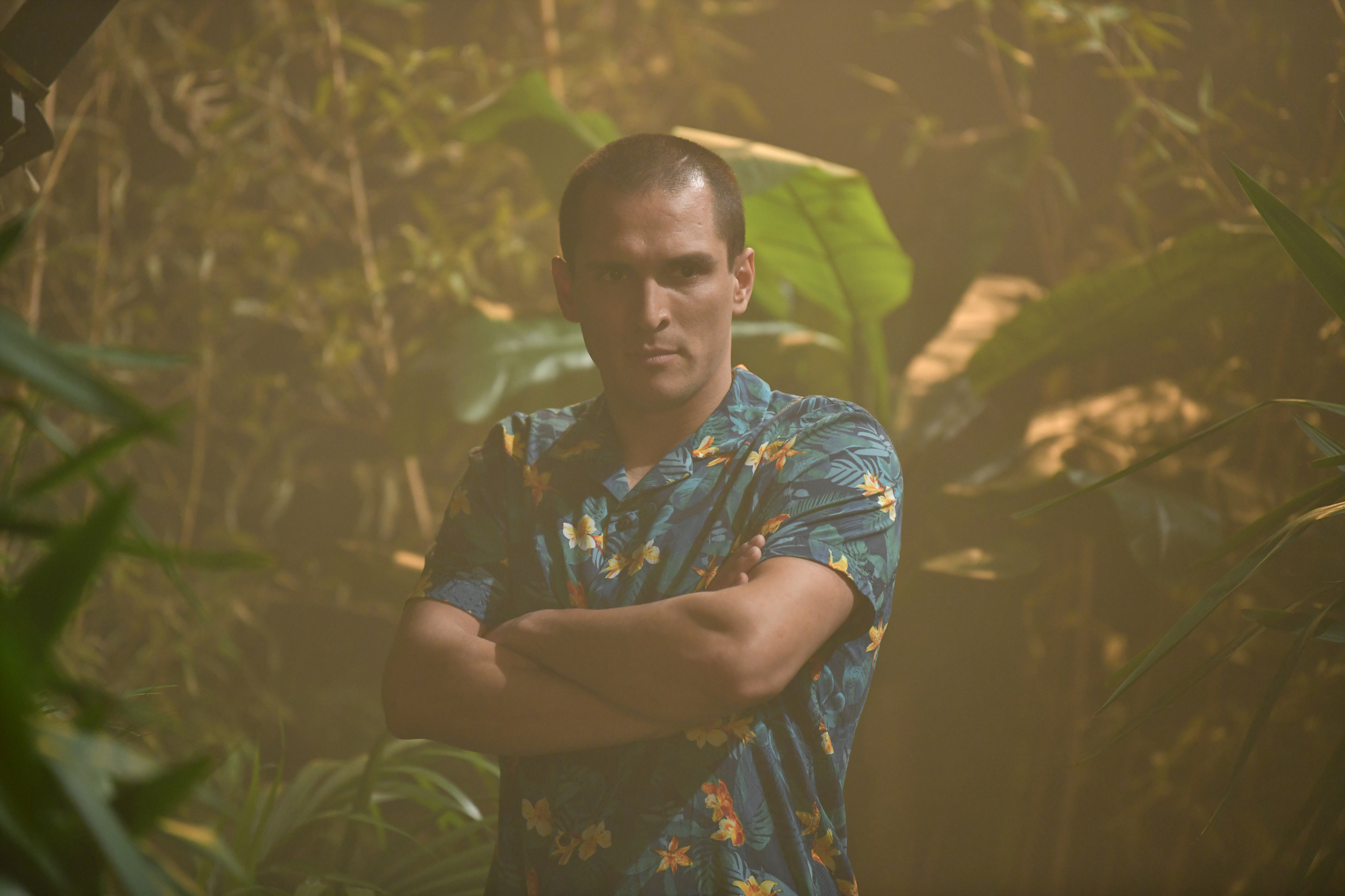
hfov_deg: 10.3
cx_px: 672
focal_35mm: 200
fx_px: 7471
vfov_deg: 6.9
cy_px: 448
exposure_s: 1/320
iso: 2000
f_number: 3.2
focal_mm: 200
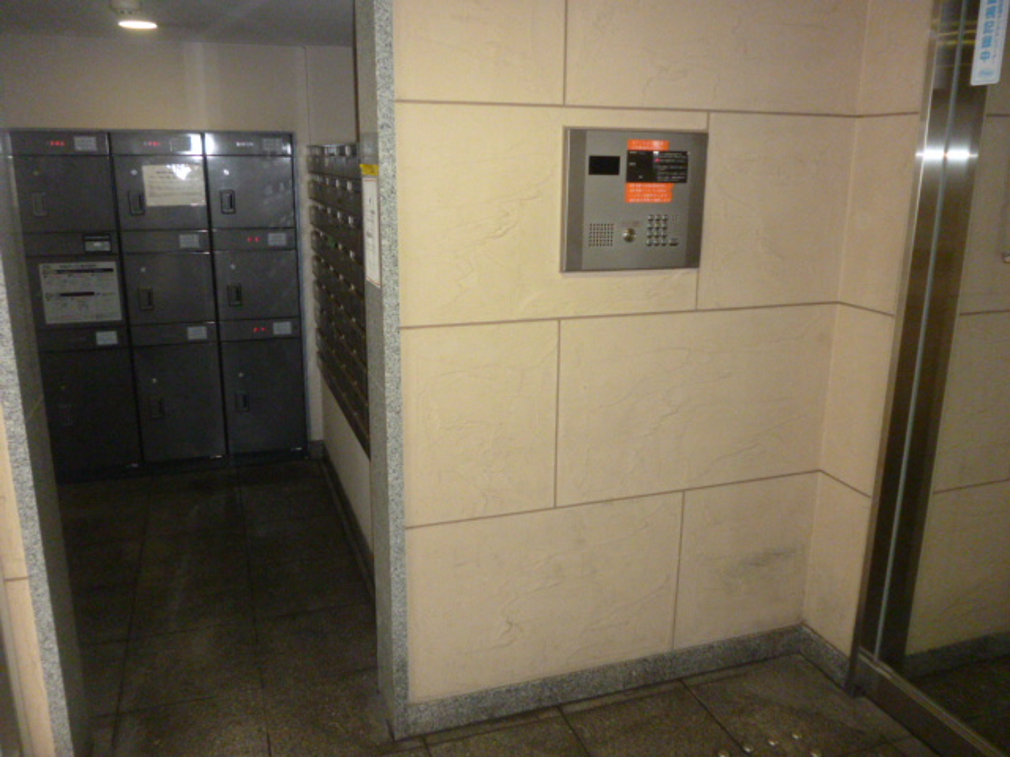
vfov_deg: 49.7
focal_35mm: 28
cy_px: 378
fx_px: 817
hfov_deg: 63.4
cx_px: 505
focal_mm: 5
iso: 640
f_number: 3.1
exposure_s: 1/60
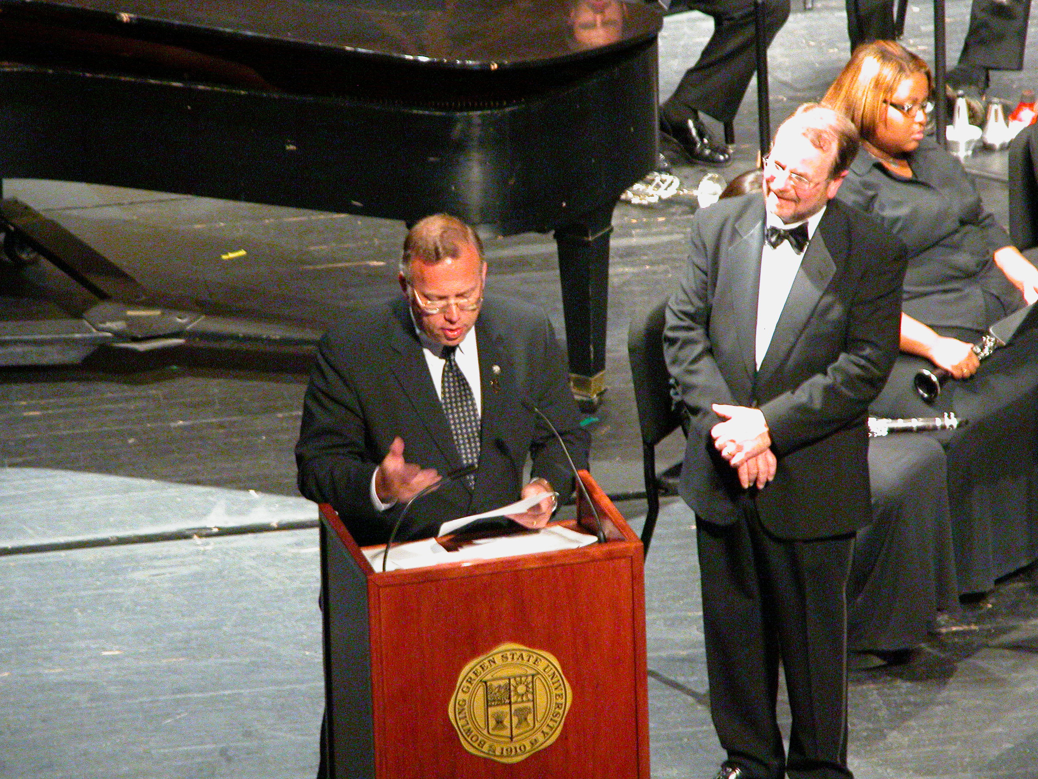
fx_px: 8666
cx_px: 506
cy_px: 383
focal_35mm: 289
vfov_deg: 5.1
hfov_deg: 6.9
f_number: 4.2
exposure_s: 1/25.3
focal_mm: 71.2
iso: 800
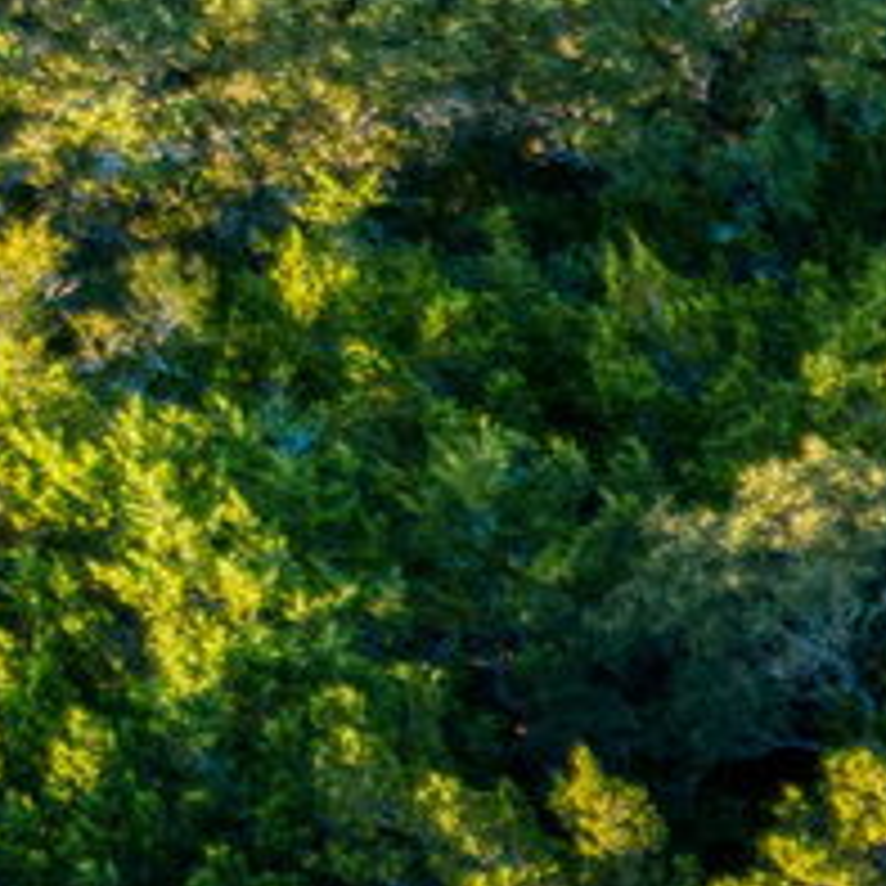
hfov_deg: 7.4
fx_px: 4894
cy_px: 441
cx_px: 3557
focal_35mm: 169
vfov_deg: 10.3
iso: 100
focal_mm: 8.8
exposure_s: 1/40
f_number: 2.8
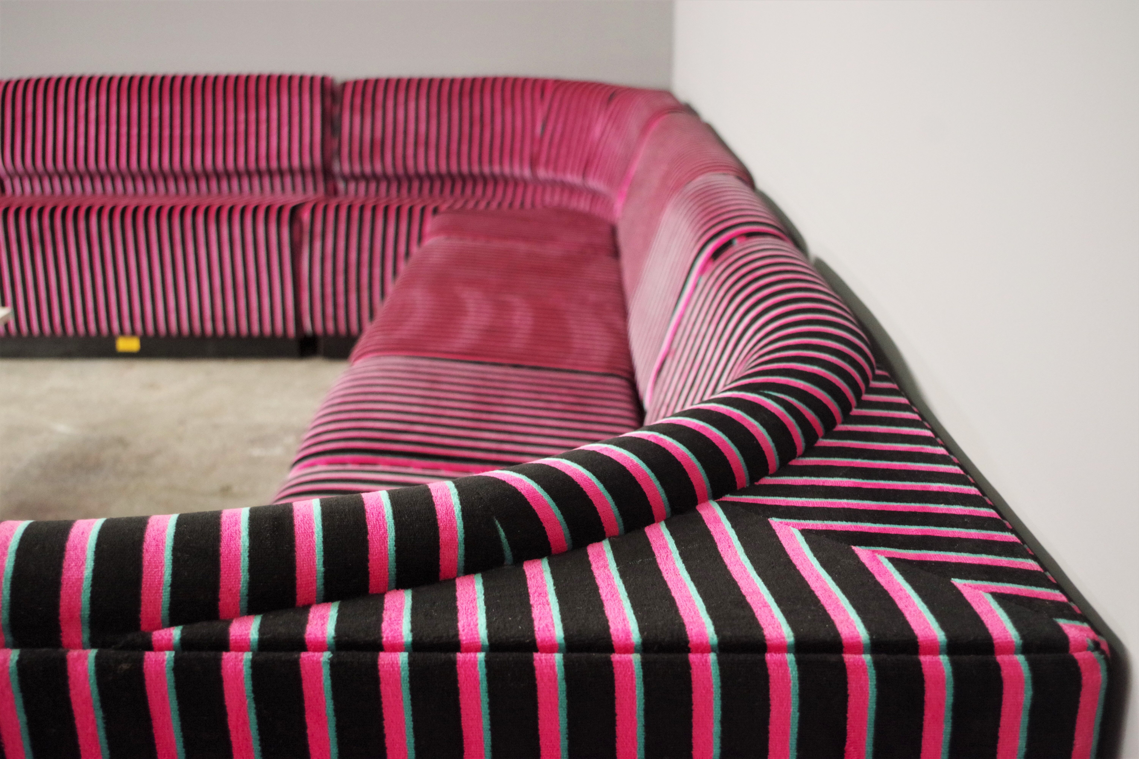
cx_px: 570
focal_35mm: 42
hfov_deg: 46.4
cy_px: 380
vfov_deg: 31.9
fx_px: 1329
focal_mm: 28.13
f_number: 4
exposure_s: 1/125
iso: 3200
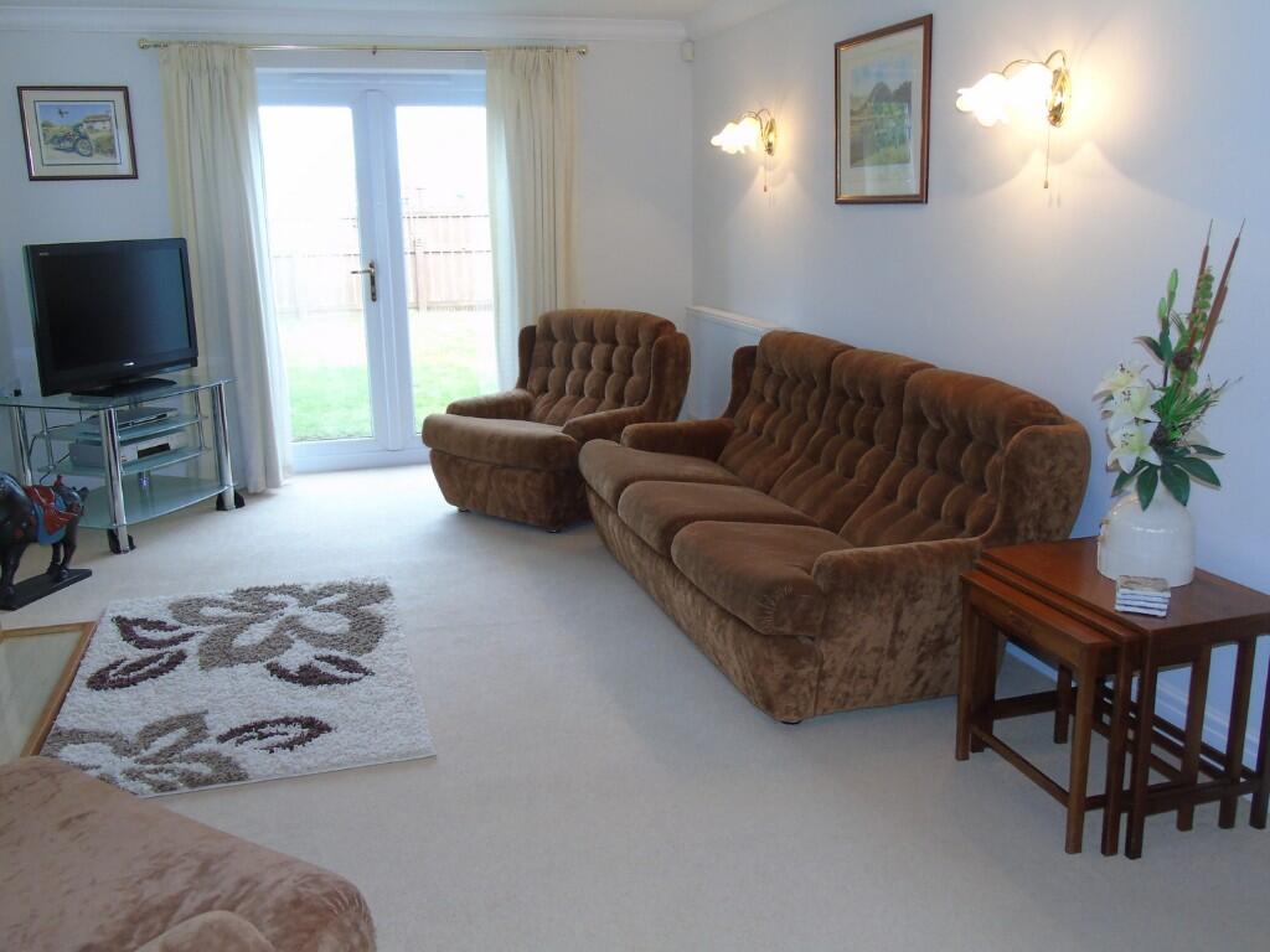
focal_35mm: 29
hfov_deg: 61.7
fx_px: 1064
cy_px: 476
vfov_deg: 48.2
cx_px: 635
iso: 200
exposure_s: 1/40
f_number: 3.6
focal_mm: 5.2
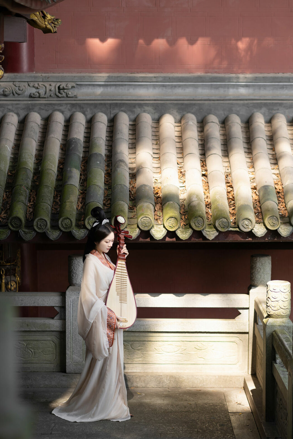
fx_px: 1038
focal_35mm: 85
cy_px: 220
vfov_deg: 23.9
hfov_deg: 16.1
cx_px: 146
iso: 200
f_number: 2
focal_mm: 85
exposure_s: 1/800
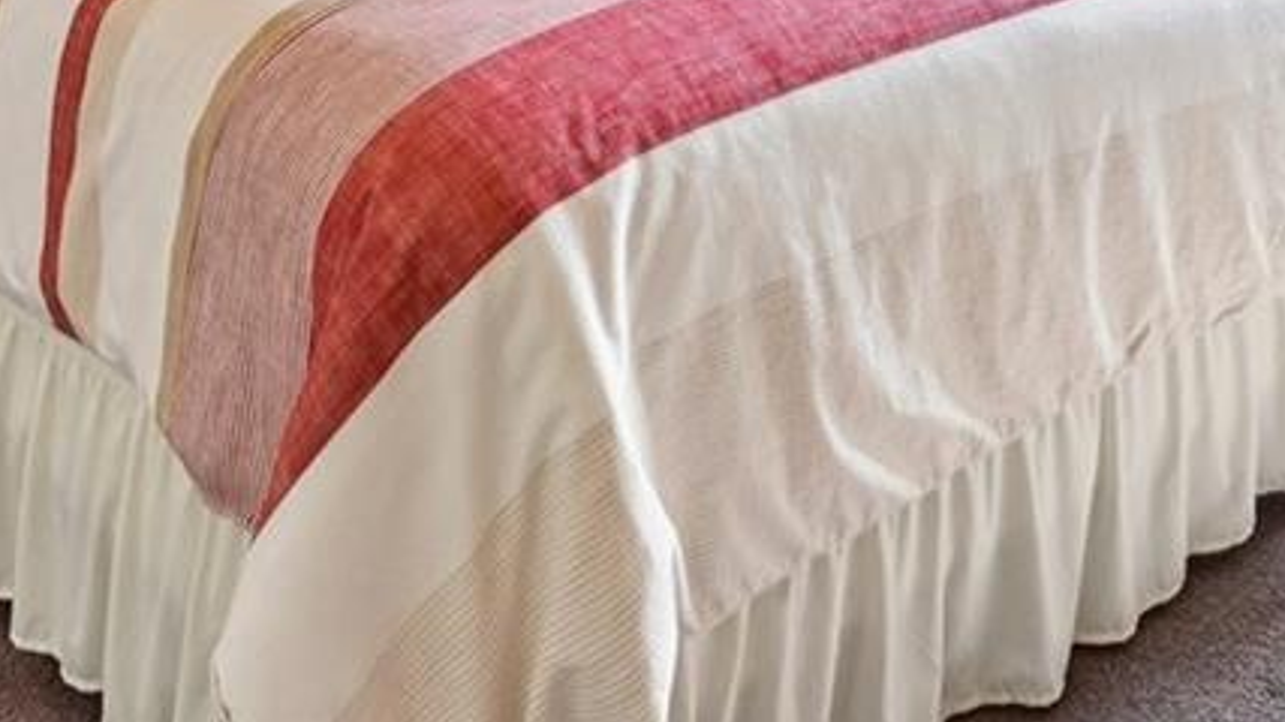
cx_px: 569
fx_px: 1874
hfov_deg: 37.8
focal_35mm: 55
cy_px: -602
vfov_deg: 17.4
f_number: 8
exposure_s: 1/125
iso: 400
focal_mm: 14
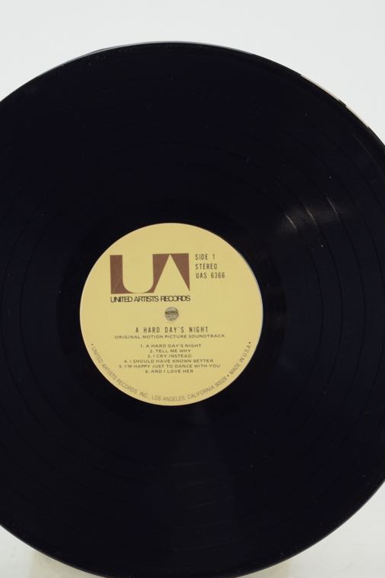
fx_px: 2020
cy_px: 319
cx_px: 171
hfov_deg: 10.9
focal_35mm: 126
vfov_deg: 16.3
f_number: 5.6
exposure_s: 1/125
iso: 640
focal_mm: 50
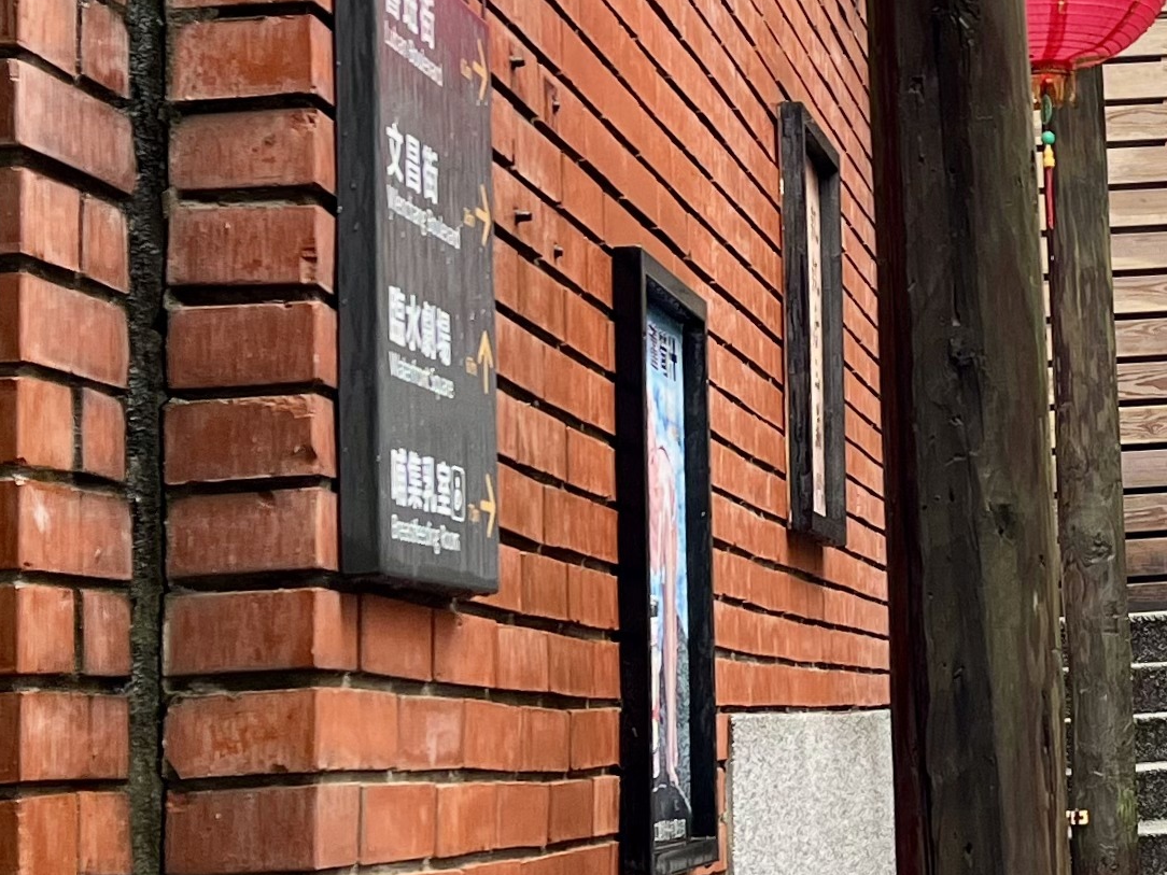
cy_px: 171
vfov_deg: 16.3
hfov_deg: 20.0
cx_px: 1500
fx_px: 3034
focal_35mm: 90
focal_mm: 5.1
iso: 80
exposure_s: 1/121
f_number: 1.6
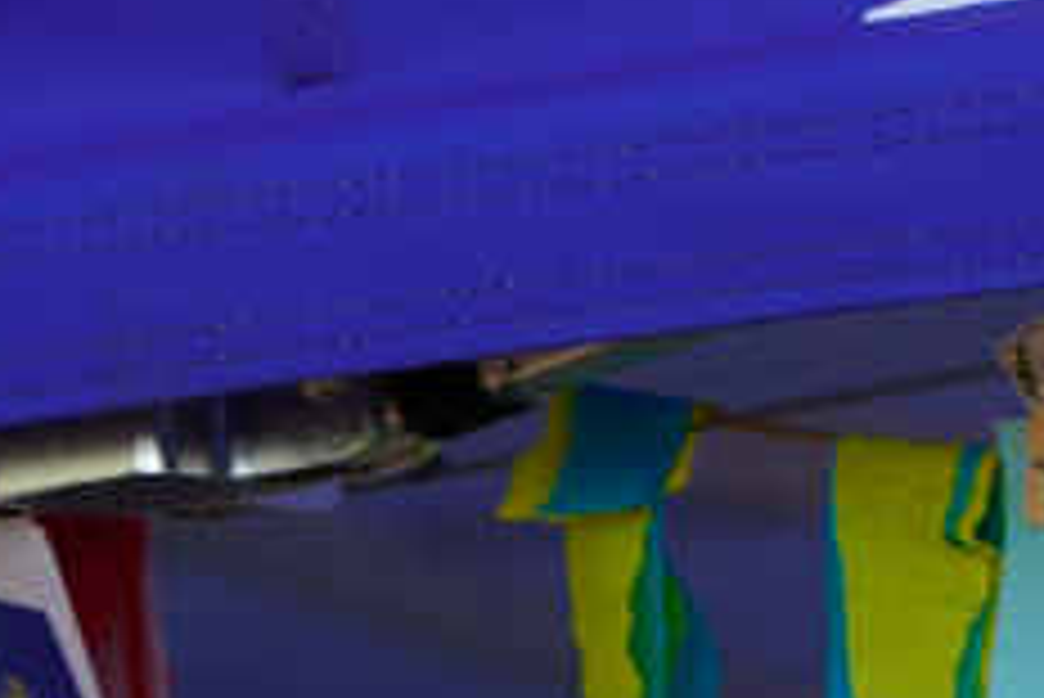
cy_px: 1160
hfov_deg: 3.5
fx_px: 17091
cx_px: 1062
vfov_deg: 2.3
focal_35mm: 589
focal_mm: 105
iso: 100
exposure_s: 1/160
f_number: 4.5
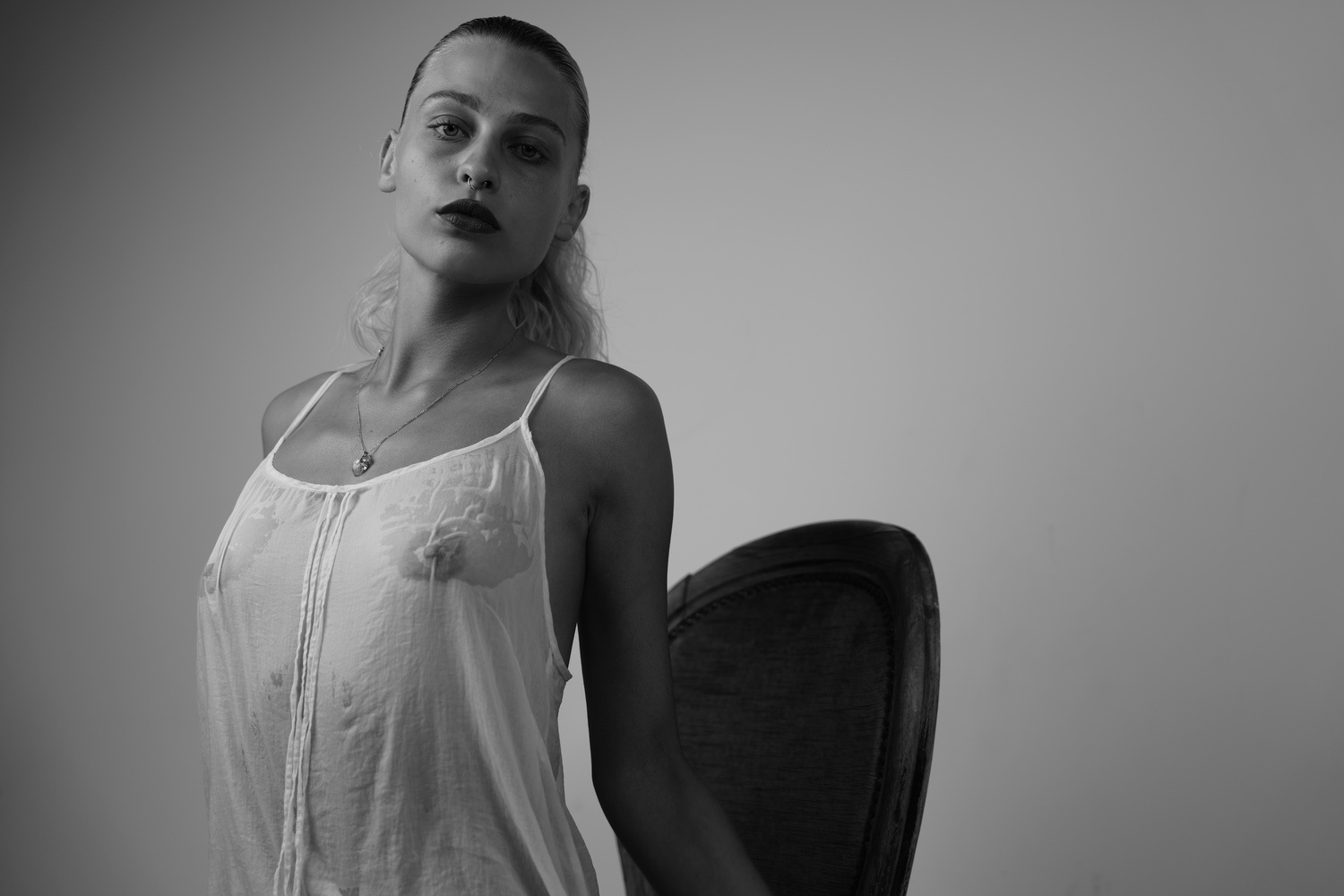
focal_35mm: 45
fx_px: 1680
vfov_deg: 29.9
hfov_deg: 43.6
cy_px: 448
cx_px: 672
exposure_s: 1/200
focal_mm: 45
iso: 100
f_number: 2.8
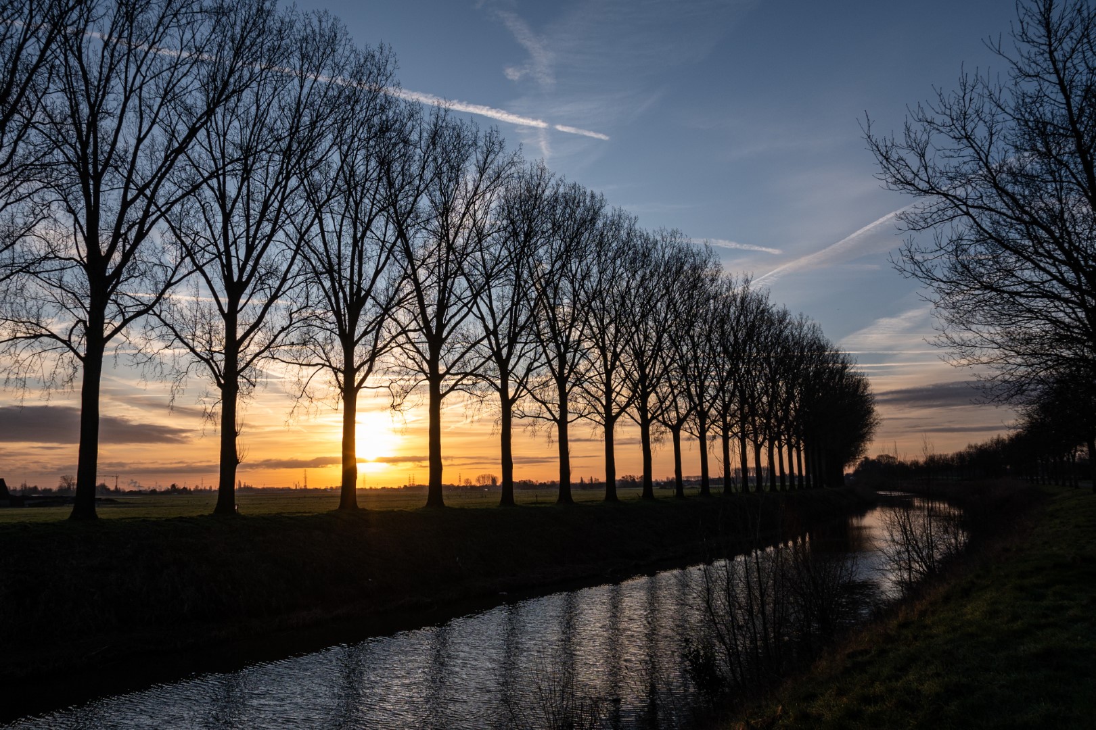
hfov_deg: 67.4
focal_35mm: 27
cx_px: 548
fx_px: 822
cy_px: 365
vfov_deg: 47.9
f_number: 7.1
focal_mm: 18
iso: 160
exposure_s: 1/640
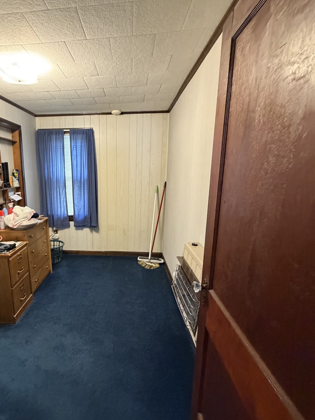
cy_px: 220
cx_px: 109
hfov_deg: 67.1
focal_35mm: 19
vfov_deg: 84.6
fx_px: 231
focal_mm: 2.22
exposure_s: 1/60
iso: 640
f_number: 2.2
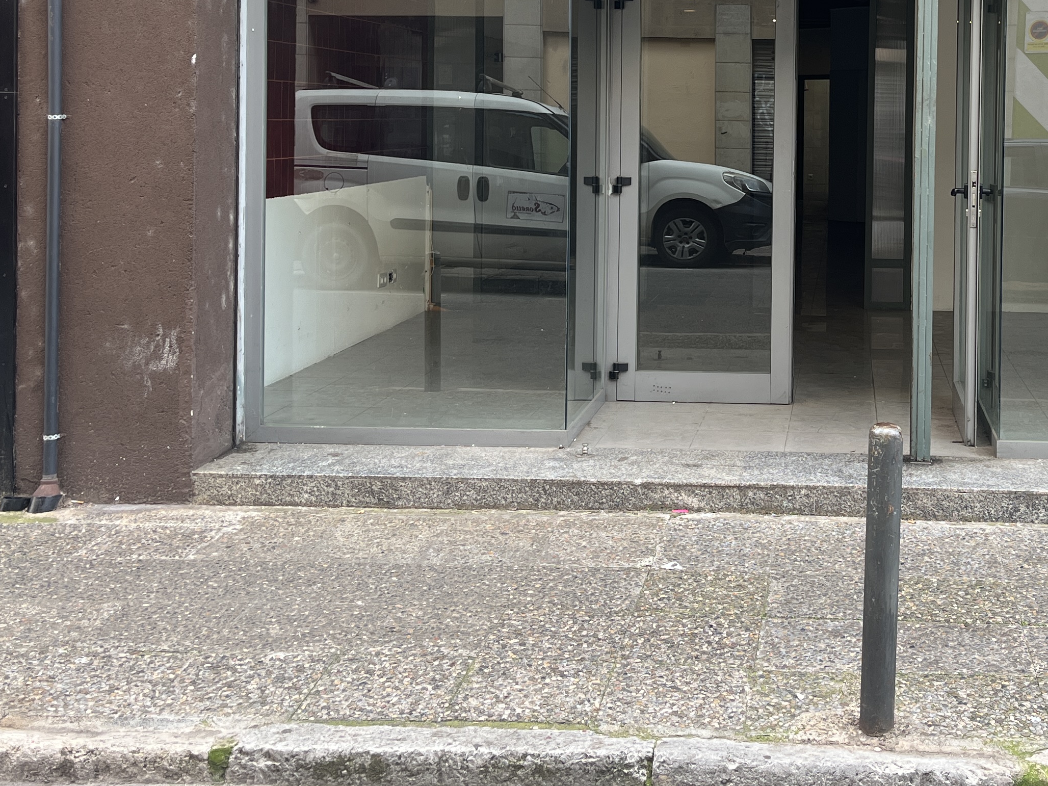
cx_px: 755
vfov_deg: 27.8
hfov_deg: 36.8
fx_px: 1544
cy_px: 130
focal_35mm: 51
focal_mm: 5.1
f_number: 1.6
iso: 40
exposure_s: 1/187
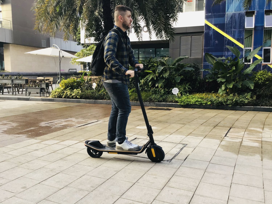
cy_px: 102
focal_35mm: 31
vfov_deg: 45.4
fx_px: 244
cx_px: 136
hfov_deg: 58.4
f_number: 2.4
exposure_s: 1/50
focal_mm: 3.3
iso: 32
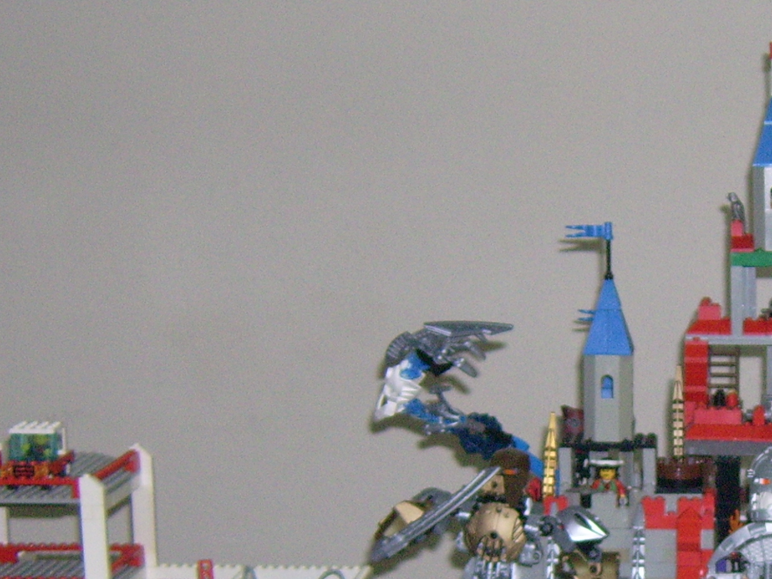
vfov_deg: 14.3
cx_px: 685
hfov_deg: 18.9
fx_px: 2275
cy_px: 555
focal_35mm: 102
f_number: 2.8
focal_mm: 8.25
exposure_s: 1/42
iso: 100
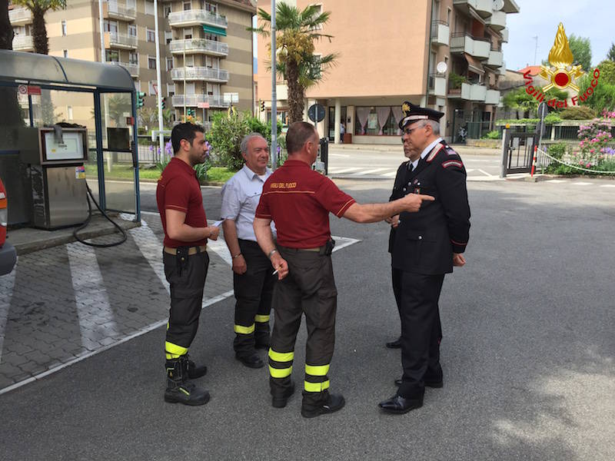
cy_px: 230
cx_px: 308
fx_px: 515
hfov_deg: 61.7
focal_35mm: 29
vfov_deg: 48.2
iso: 32
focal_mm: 4.15
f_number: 2.2
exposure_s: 1/775
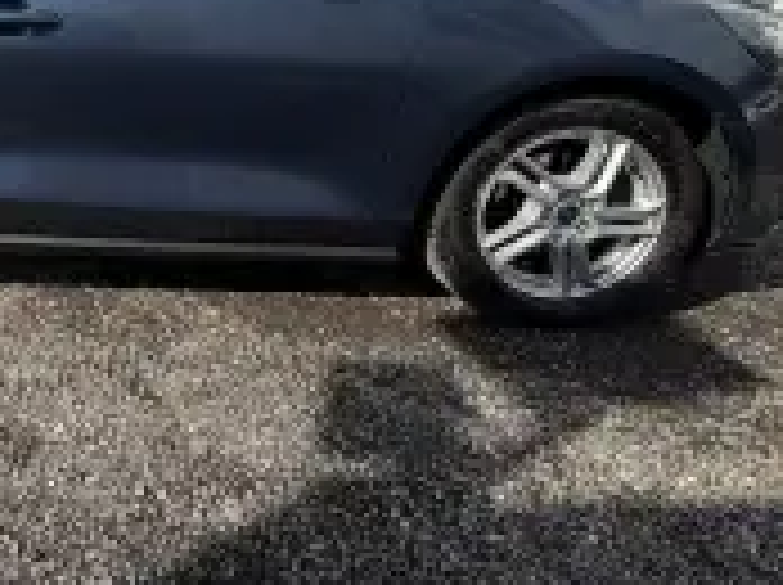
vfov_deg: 43.7
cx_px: 36
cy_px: 54
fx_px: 655
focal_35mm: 29
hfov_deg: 51.9
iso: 25
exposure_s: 1/770
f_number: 2.2
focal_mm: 2.22
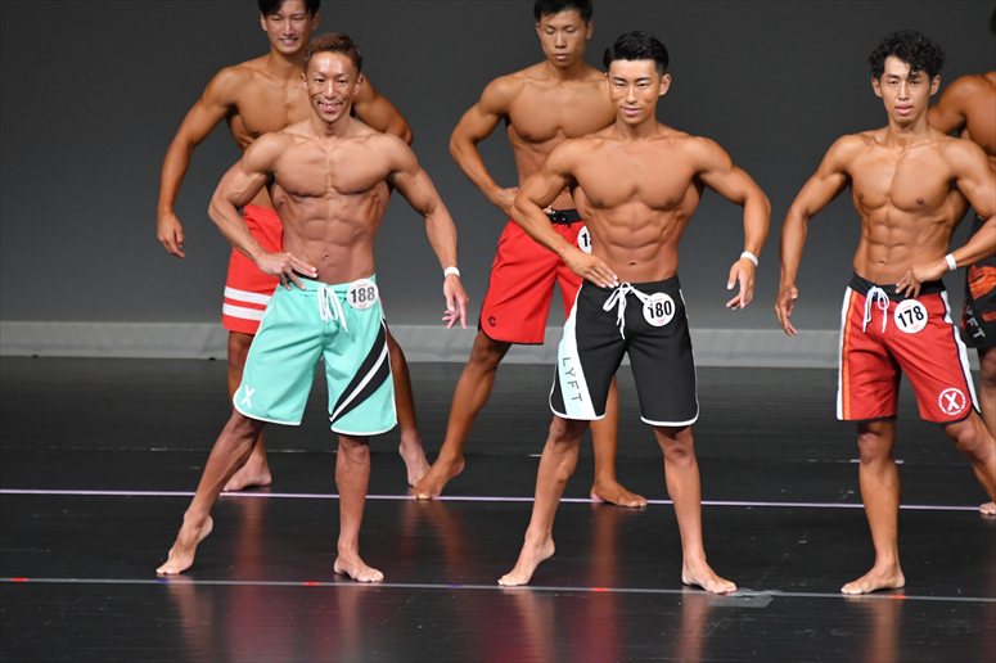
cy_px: 332
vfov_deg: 3.7
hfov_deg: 5.5
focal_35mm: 375
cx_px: 498
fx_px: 10370
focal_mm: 250
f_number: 5.6
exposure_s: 1/400
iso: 4000
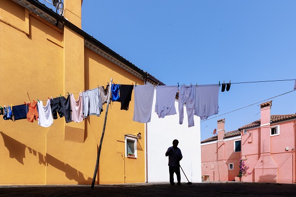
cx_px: 142
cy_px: 102
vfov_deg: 77.3
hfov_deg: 100.3
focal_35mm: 15
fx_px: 123
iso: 160
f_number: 6.3
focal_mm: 14
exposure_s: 1/1250
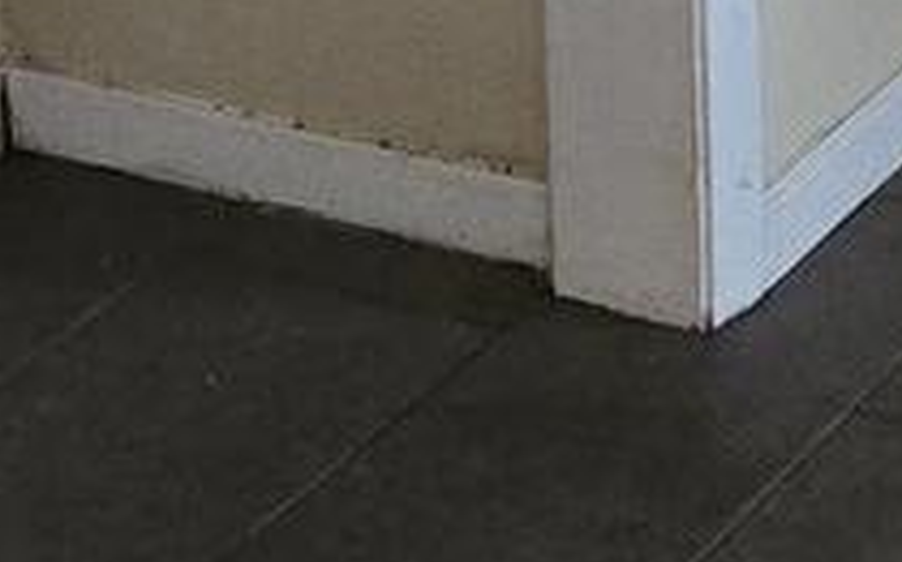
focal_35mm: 167
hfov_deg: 12.0
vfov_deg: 7.1
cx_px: 1301
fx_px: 4103
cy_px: -1034
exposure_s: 1/24
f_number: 1.8
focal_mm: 5.4
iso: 125
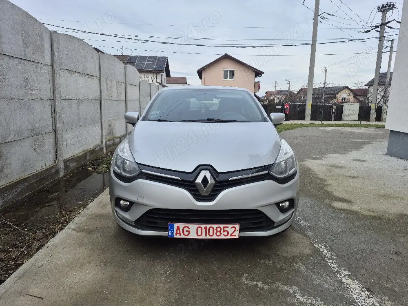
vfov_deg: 58.9
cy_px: 153
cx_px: 204
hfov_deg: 73.9
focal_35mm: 23
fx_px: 271
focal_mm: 5.4
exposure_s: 1/323
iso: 25
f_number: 1.8
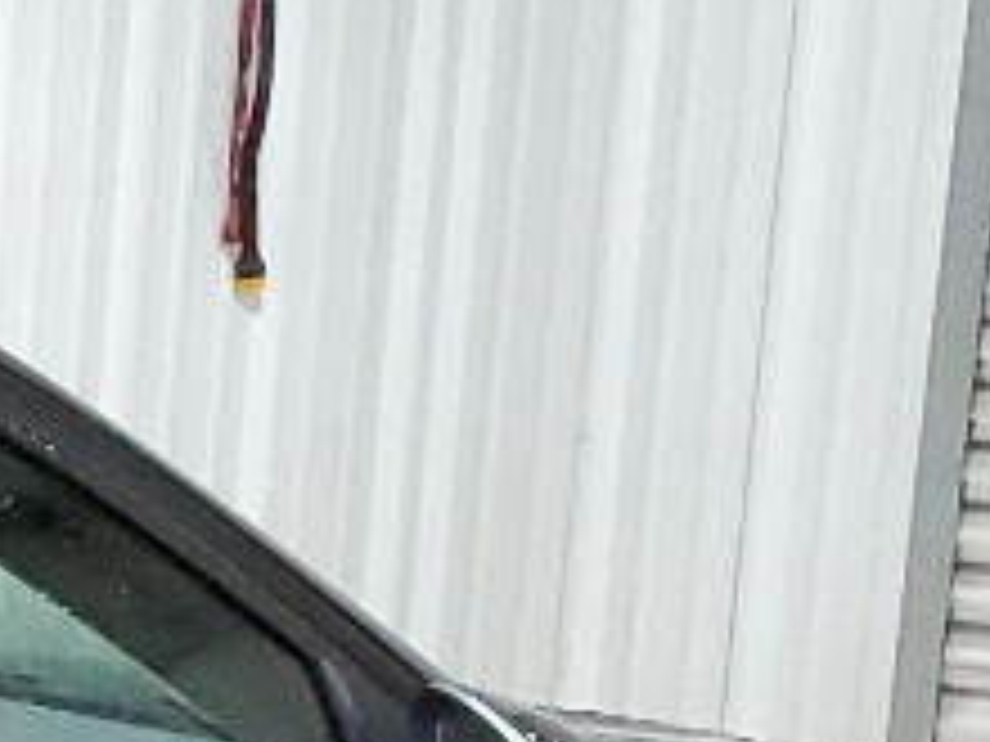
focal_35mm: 189
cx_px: -1593
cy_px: 1637
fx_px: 5405
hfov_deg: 9.1
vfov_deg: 7.5
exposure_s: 1/60.2
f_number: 1.5
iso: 311
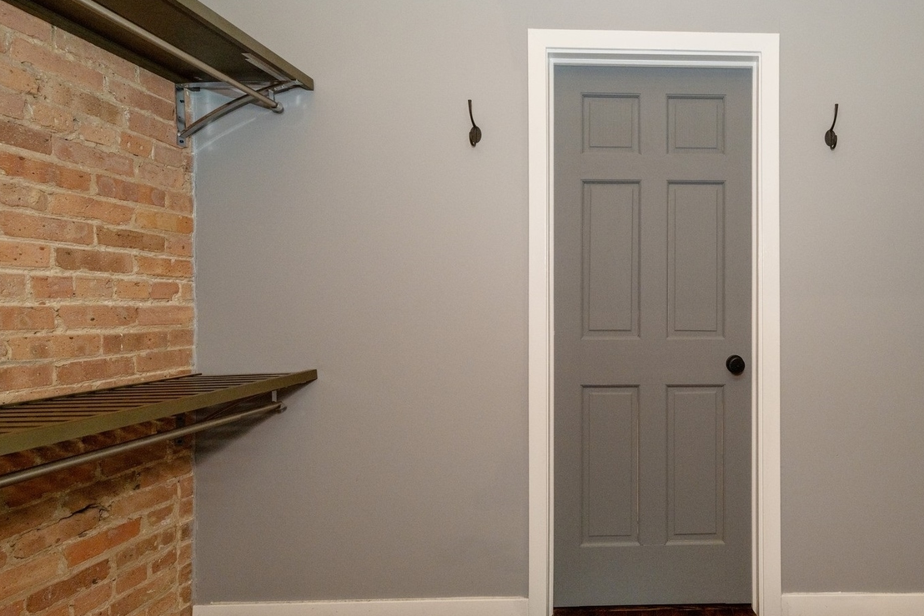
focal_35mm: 19
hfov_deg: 82.1
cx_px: 656
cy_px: 340
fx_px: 488
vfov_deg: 64.4
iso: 200
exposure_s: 1/200
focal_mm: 13
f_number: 8
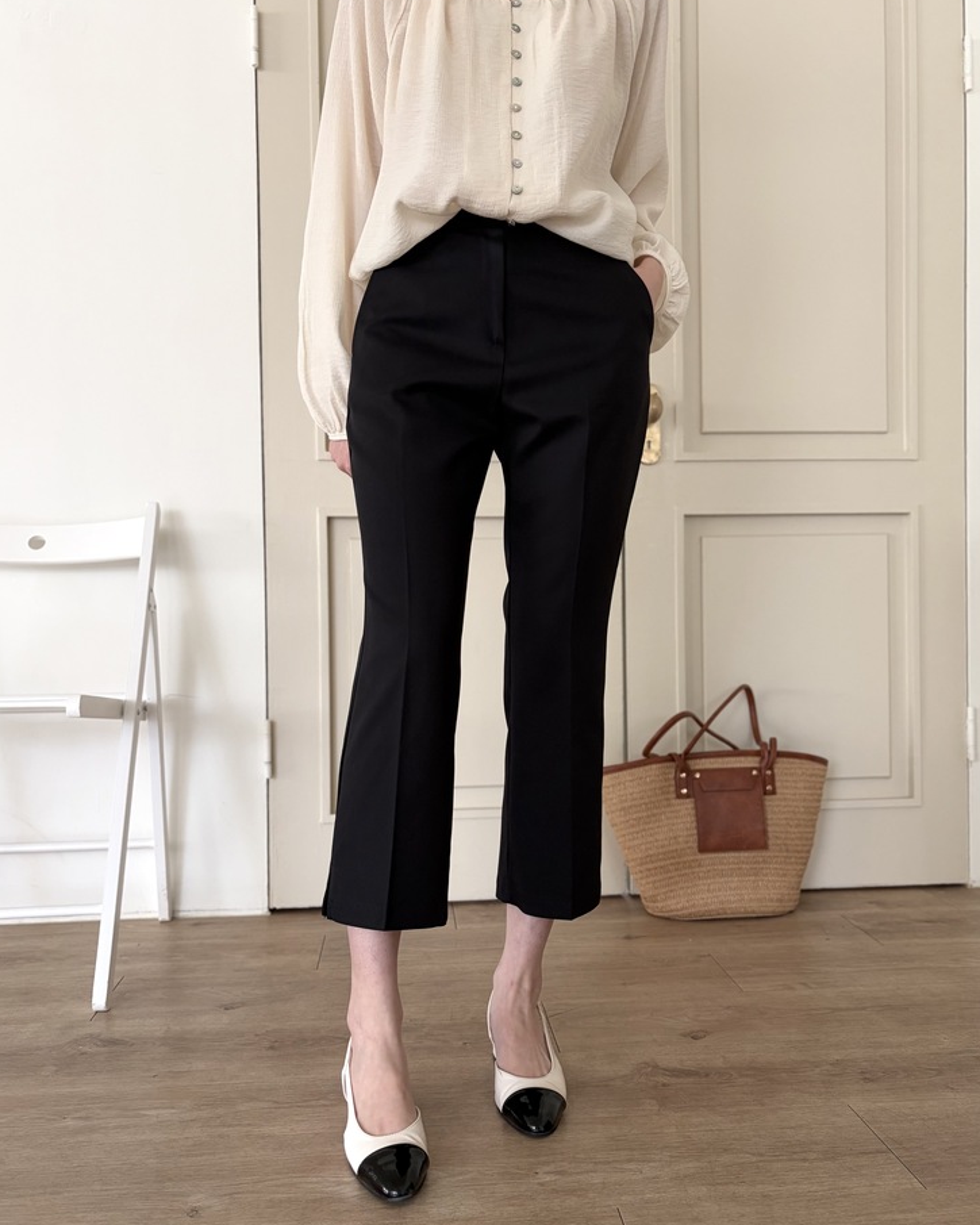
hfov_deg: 51.5
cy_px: 612
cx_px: 493
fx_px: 1015
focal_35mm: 28
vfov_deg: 62.2
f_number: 1.6
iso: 125
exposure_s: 1/105
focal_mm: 5.96
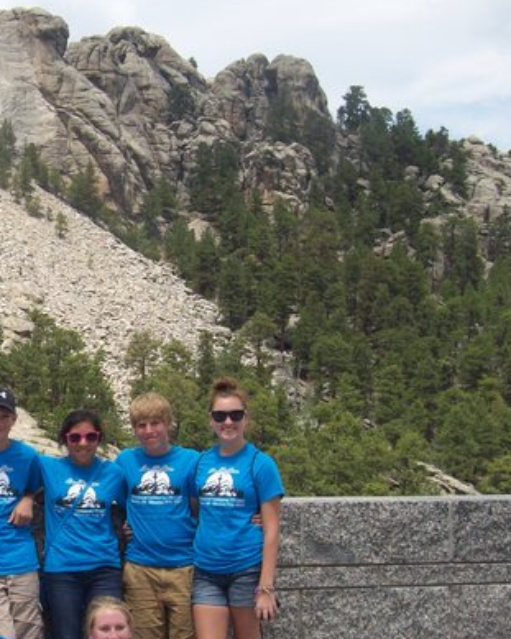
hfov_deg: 22.1
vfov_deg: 29.1
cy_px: 356
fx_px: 1229
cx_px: -64
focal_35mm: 65
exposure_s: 1/519
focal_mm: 6
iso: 80
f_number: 4.8
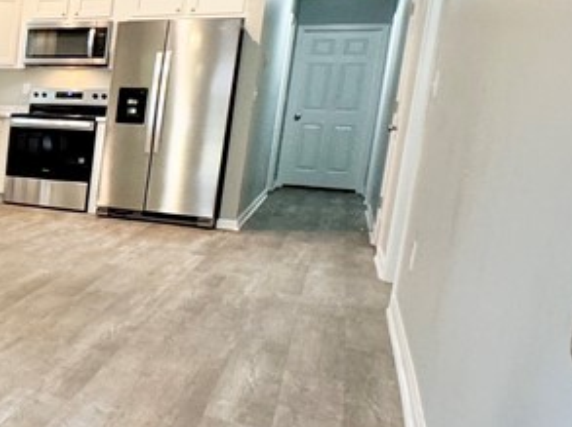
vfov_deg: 29.6
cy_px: 199
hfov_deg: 25.3
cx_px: -351
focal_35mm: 49
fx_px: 809
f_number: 2.2
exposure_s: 1/60
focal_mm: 2.22
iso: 200
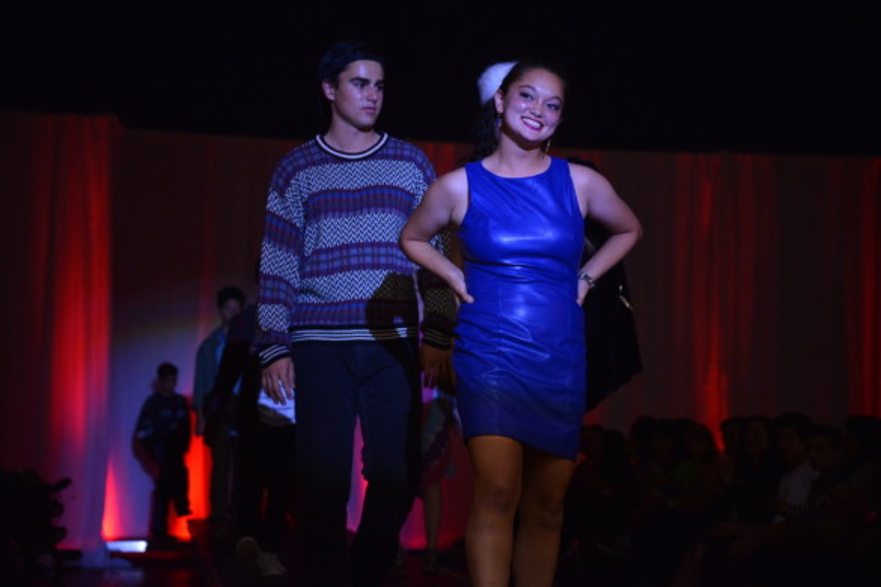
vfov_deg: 16.1
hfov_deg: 23.9
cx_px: 440
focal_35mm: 85
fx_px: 2080
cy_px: 294
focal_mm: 85
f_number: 4.5
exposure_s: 1/160
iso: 2000
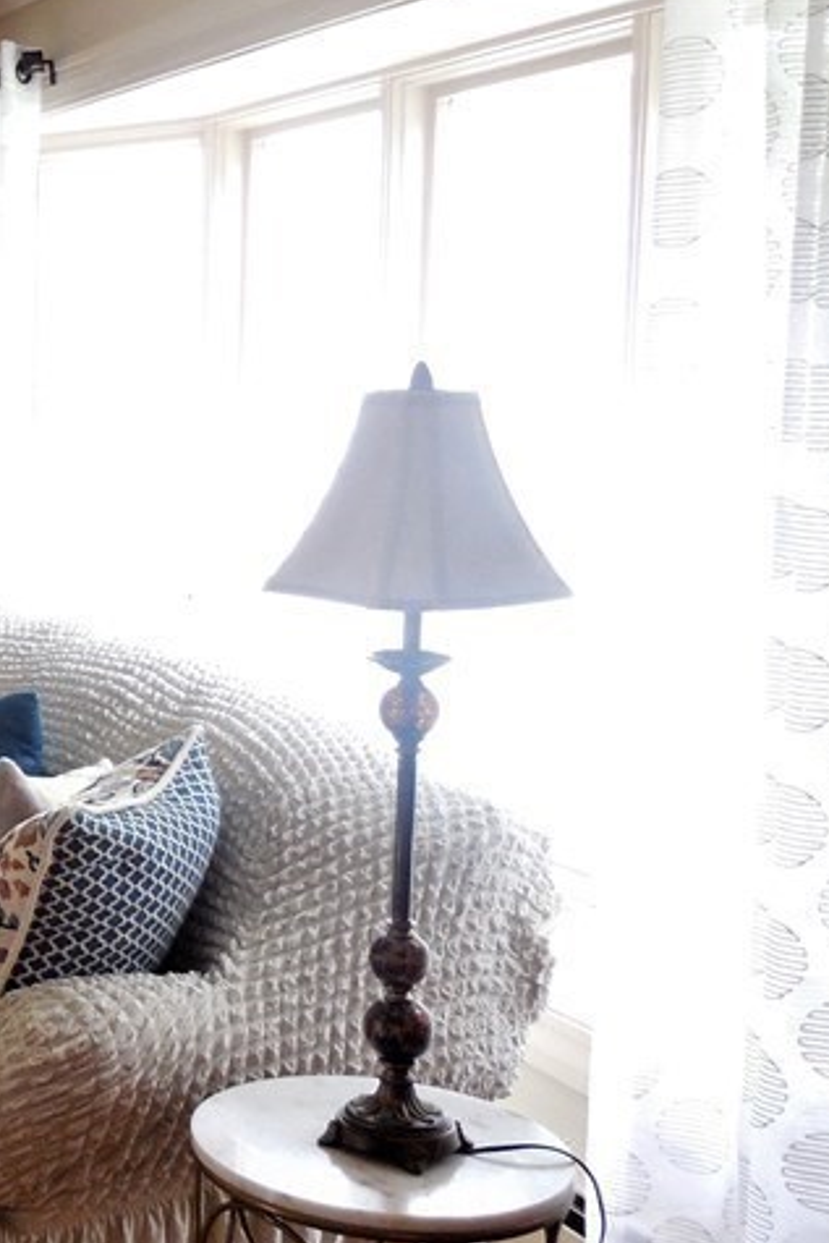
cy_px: 636
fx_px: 1933
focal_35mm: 56
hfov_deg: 20.2
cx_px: -471
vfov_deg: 35.6
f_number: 3.1
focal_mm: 4.5
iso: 280
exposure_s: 1/30
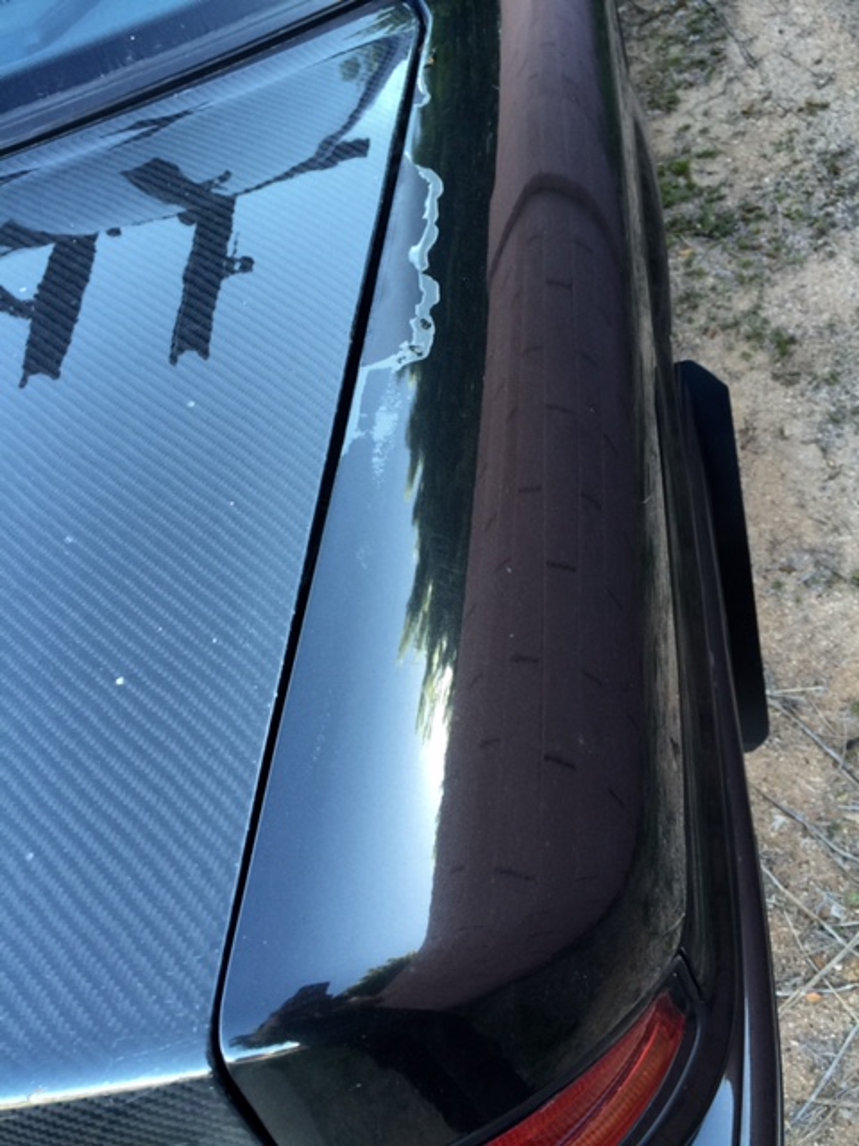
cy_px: 573
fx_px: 960
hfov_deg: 48.2
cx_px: 430
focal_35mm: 29
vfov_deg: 61.7
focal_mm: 4.15
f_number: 2.2
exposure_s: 1/40
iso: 32
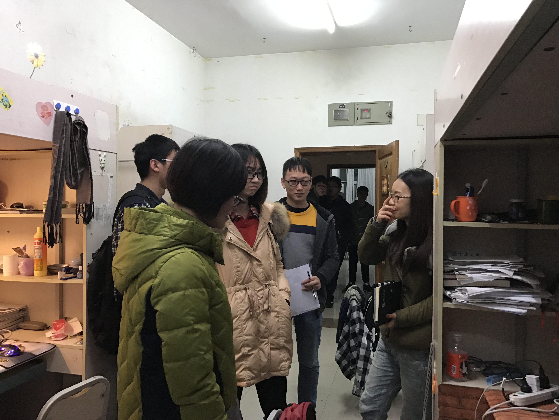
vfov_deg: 49.7
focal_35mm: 28
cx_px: 280
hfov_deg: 63.4
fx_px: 452
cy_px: 210
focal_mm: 3.99
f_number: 1.8
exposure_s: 1/17
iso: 100
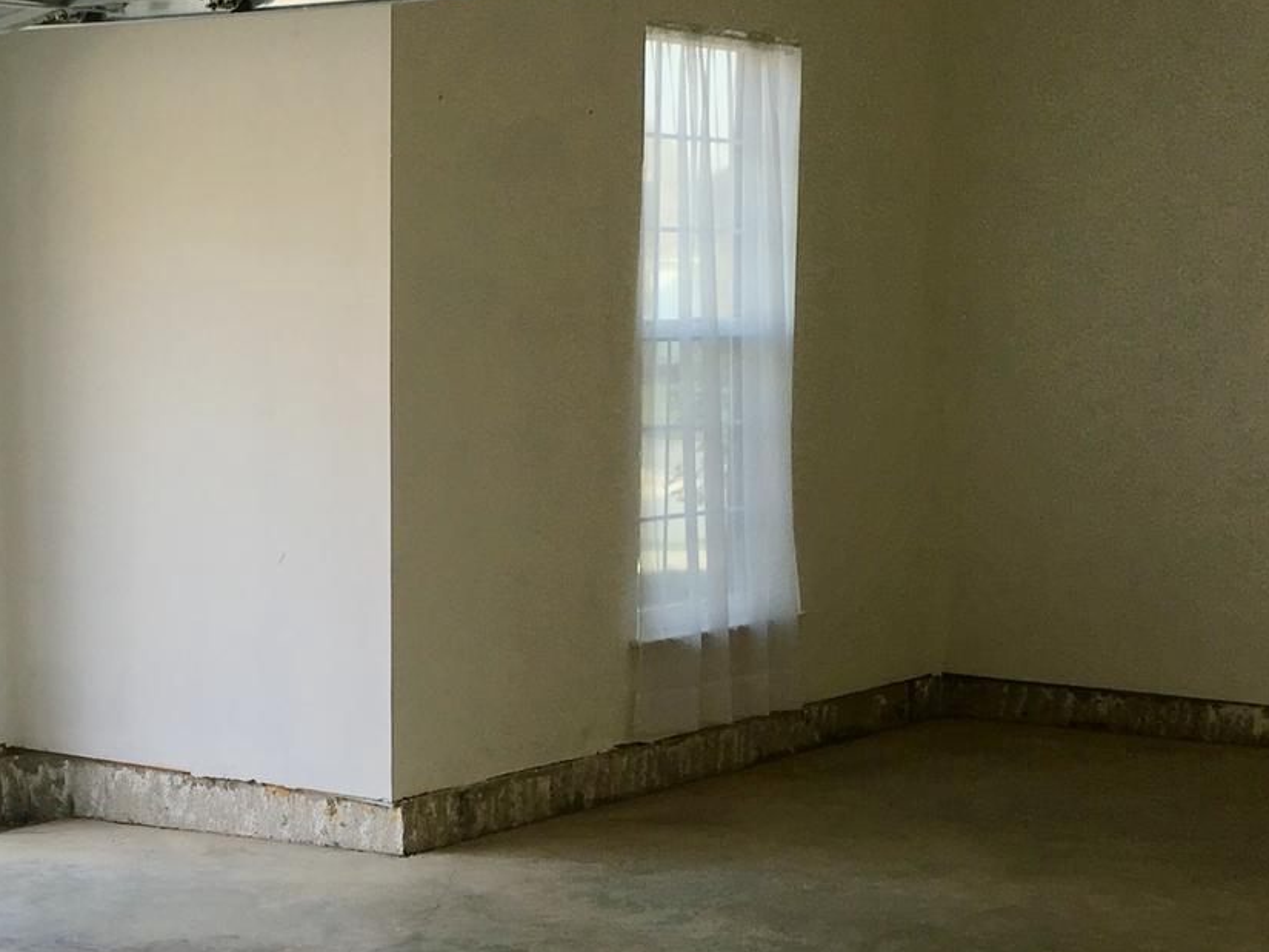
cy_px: 772
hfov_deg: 26.9
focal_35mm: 72
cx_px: 437
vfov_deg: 20.2
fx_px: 2640
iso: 25
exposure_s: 1/137
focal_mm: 4.15
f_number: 2.2
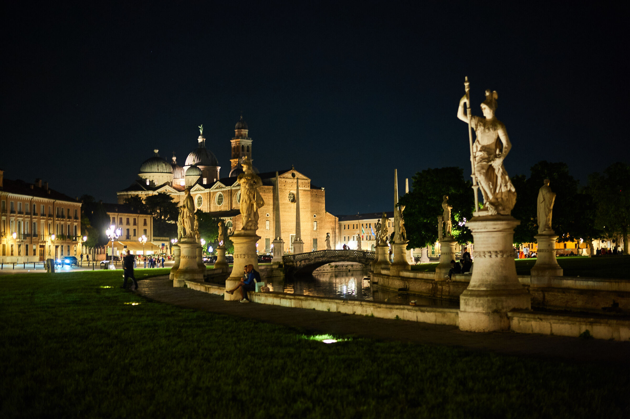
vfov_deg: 27.0
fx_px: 874
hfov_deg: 39.6
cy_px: 210
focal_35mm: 50
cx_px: 315
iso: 800
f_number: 1.8
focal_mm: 50
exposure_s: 1/10
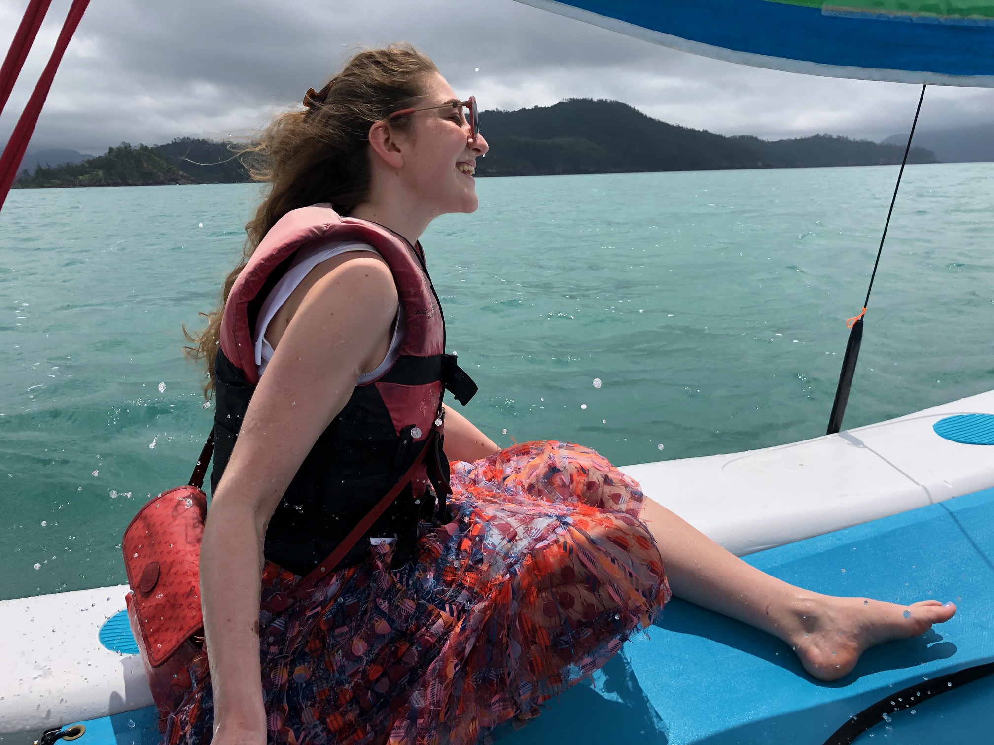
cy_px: 372
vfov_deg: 49.7
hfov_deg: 63.4
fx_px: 804
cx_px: 497
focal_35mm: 28
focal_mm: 3.99
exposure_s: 1/3205
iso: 20
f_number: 1.8
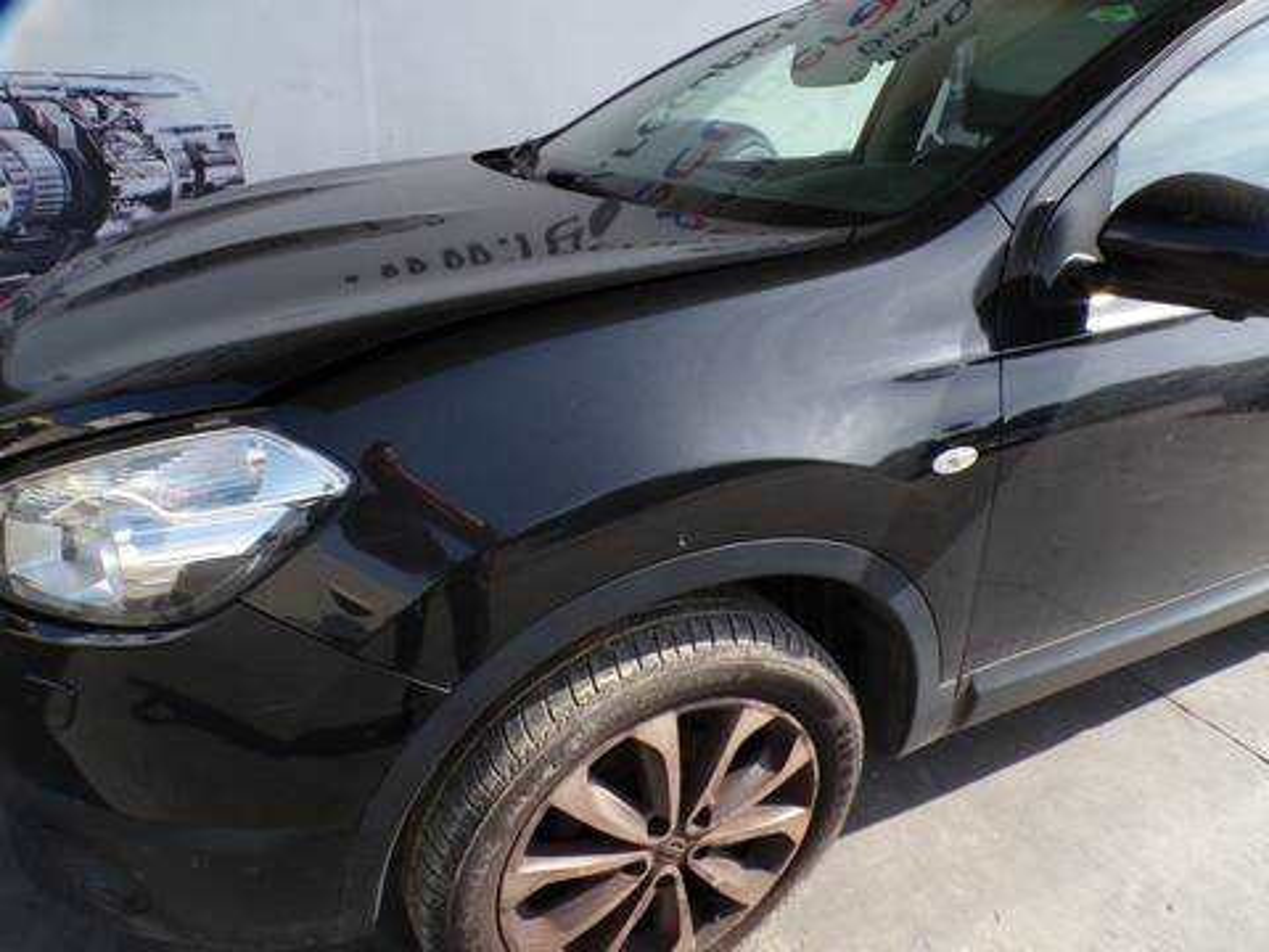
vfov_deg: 56.8
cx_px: 634
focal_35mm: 24
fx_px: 880
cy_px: 476
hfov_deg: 71.6
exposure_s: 1/180
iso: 100
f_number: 5.8
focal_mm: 4.3
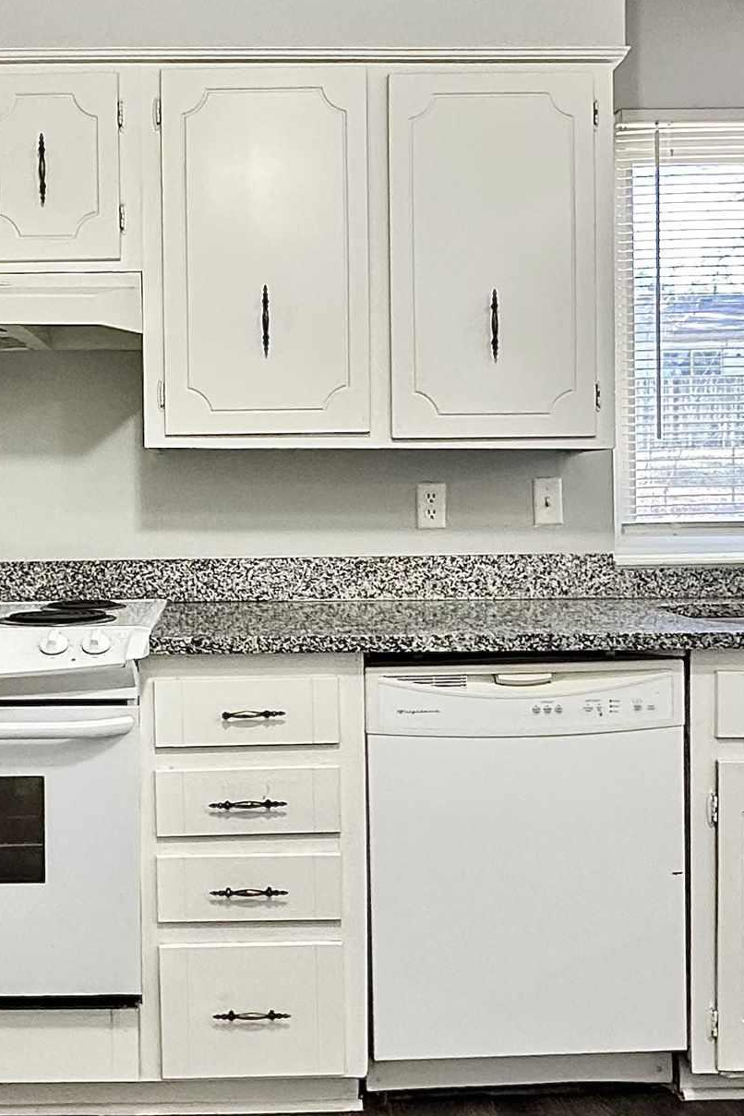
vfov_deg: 51.8
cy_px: 512
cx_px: 231
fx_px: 1147
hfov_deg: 35.5
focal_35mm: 37
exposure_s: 1/94
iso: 320
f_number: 2.2
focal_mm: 2.22
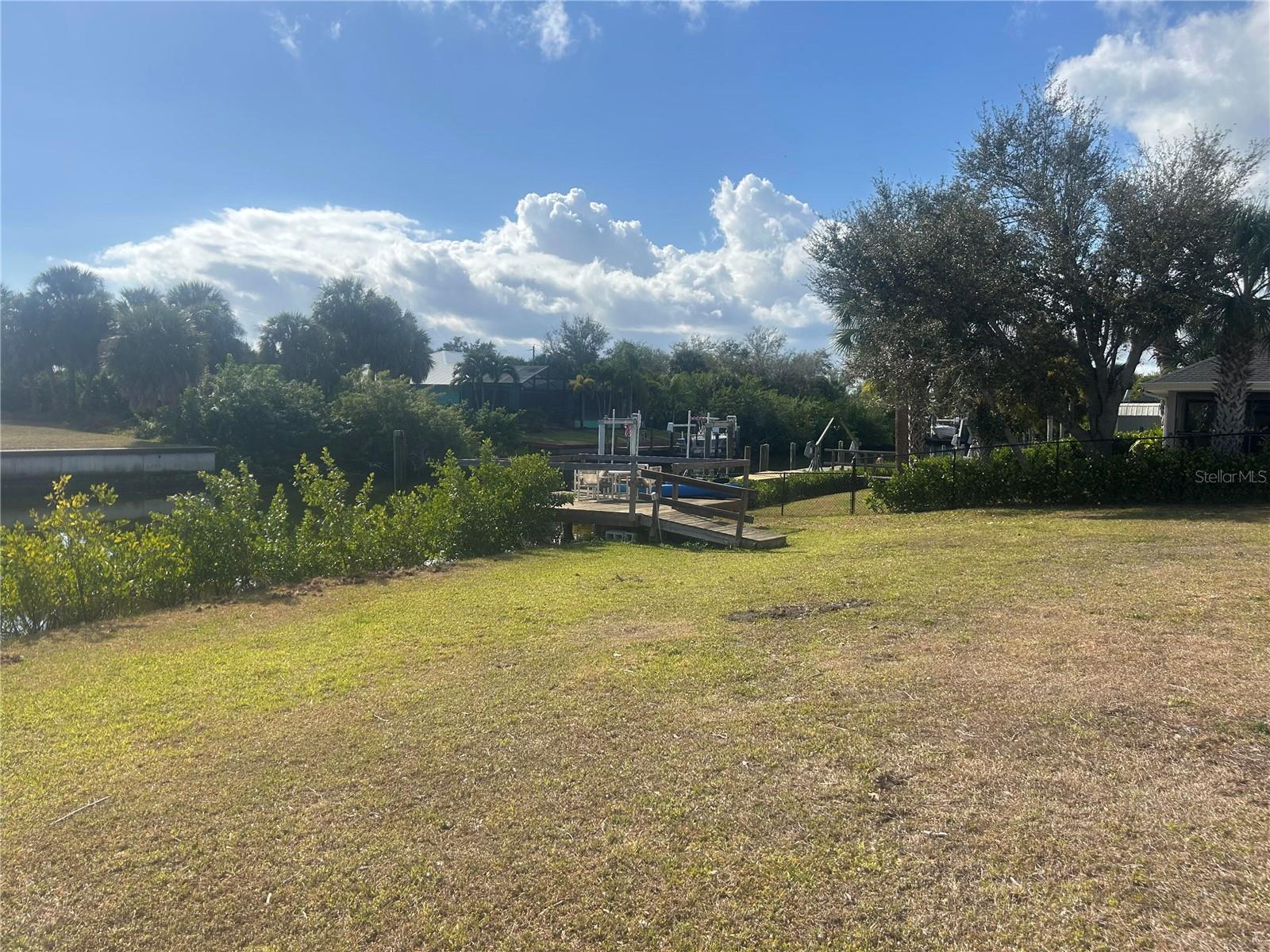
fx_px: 954
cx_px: 635
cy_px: 476
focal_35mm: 26
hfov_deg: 67.3
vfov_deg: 53.1
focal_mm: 5.7
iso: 50
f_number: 1.5
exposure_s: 1/5587
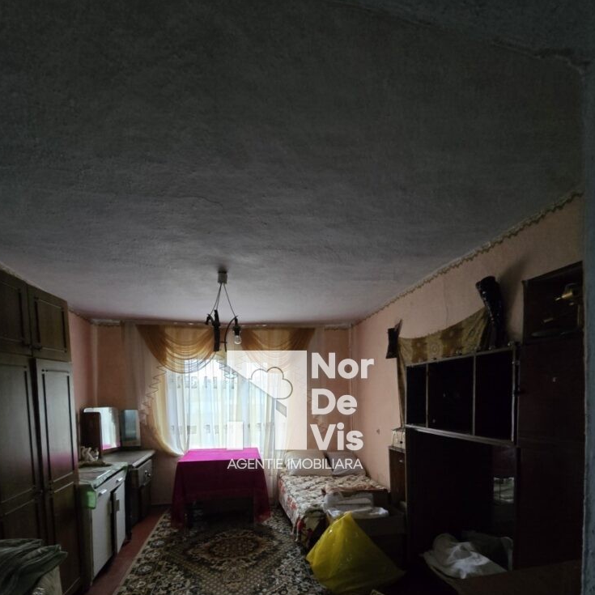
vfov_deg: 83.6
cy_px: 410
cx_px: 300
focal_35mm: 16
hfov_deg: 87.4
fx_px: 311
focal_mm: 2.2
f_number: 2.2
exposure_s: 1/33.3
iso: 1250
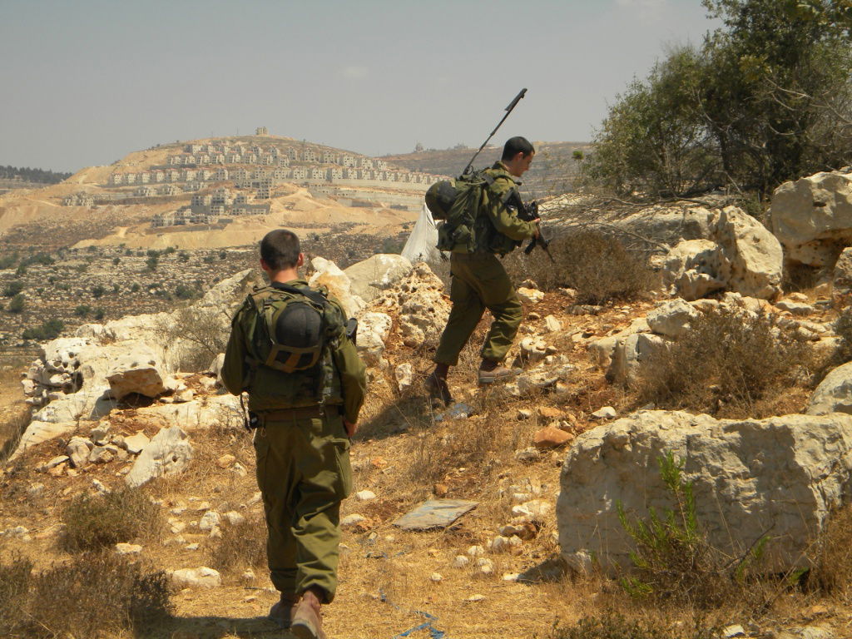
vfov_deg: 26.1
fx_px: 1378
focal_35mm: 56
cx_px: 426
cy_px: 320
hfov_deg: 34.3
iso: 80
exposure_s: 1/305
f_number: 8.2
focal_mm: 10.1
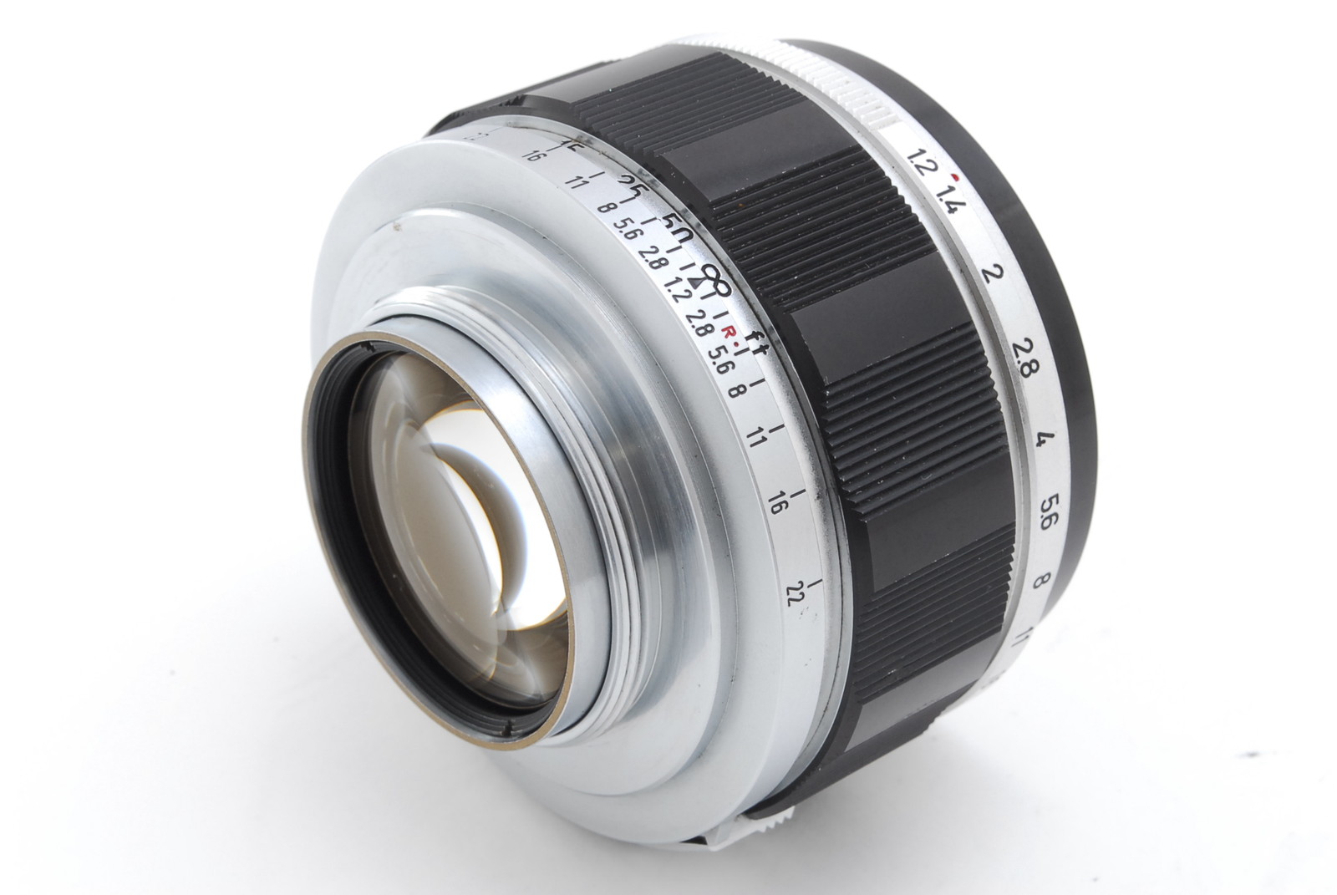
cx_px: 668
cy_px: 448
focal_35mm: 82
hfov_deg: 24.6
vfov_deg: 16.6
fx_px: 3068
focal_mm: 55
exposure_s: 1/160
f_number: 22
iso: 400
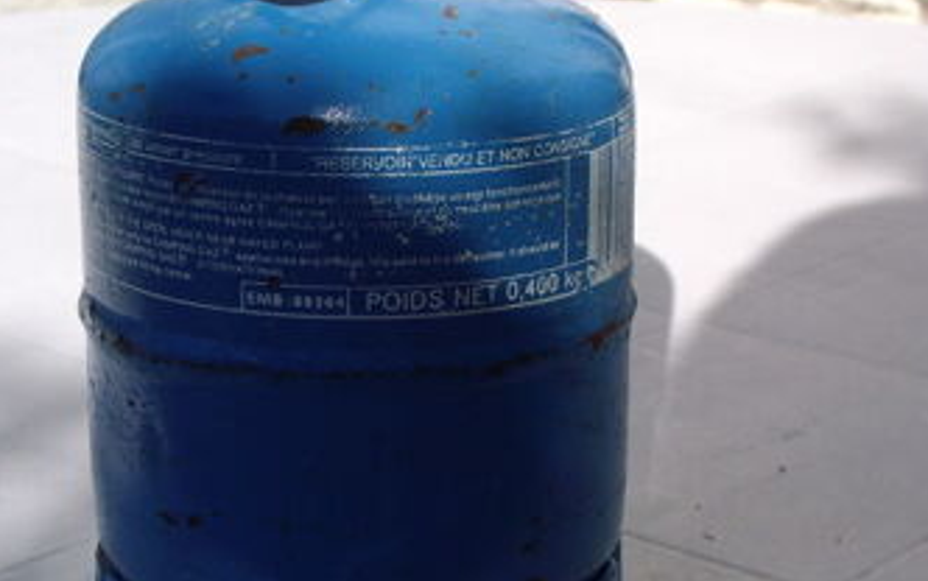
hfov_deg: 20.5
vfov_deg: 13.0
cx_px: 324
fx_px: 2556
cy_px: 304
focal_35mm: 101
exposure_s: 1/1000
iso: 64
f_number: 5.8
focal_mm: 10.7
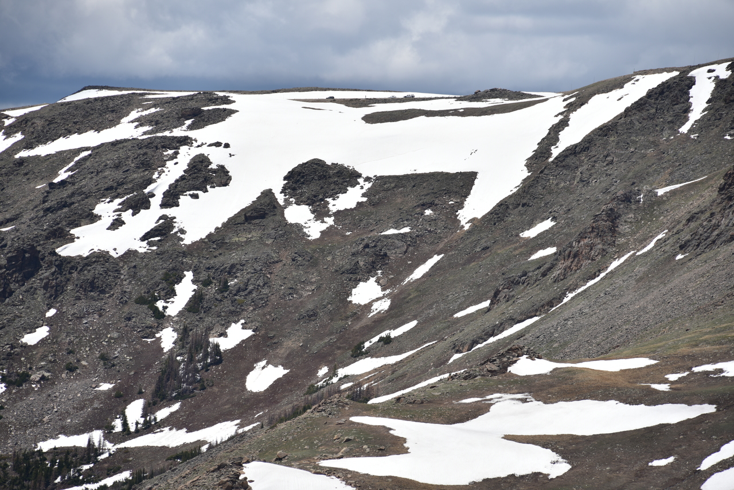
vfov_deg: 5.5
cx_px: 367
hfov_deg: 8.2
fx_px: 5098
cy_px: 245
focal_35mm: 250
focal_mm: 250
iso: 100
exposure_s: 1/500
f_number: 9
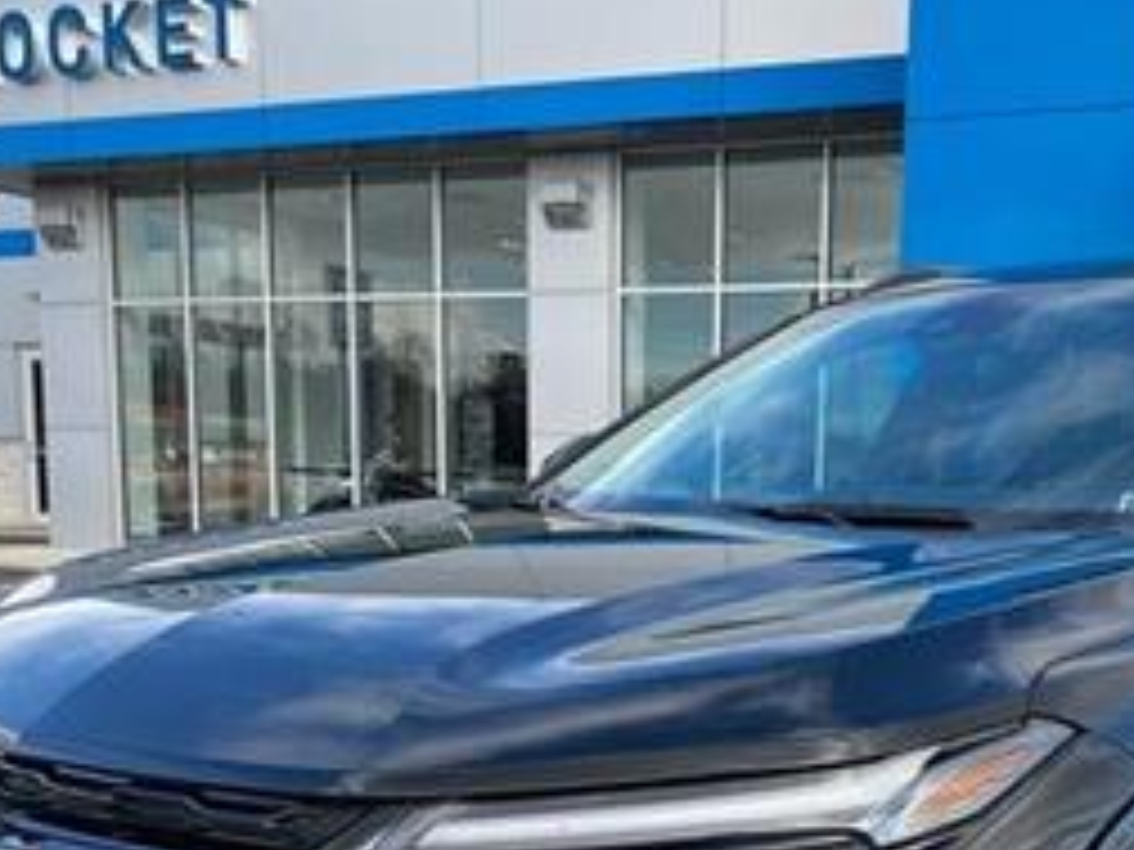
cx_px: 742
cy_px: 751
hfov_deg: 36.5
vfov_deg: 27.1
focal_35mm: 52
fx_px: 1703
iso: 50
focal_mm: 5.7
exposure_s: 1/866
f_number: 1.5
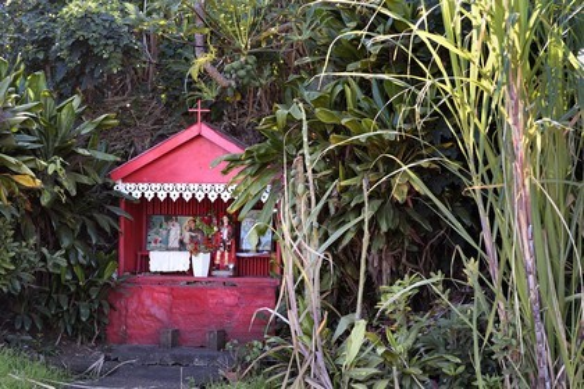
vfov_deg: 14.9
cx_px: 292
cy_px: 194
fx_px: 1492
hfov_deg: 22.1
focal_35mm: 92
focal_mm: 92
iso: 800
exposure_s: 1/250
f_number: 7.1
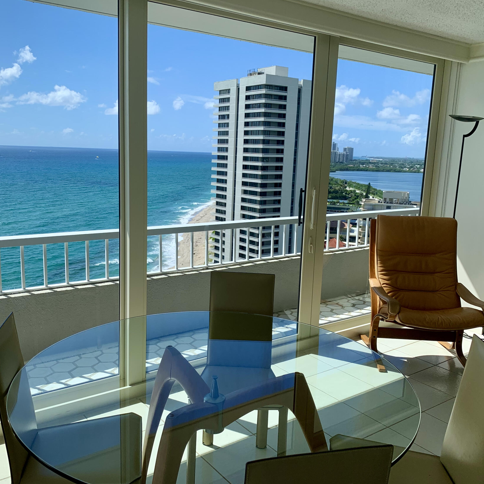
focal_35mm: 31
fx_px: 490
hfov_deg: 52.4
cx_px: 215
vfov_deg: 52.5
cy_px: 244
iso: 25
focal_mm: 4.25
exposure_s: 1/1205
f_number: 1.8
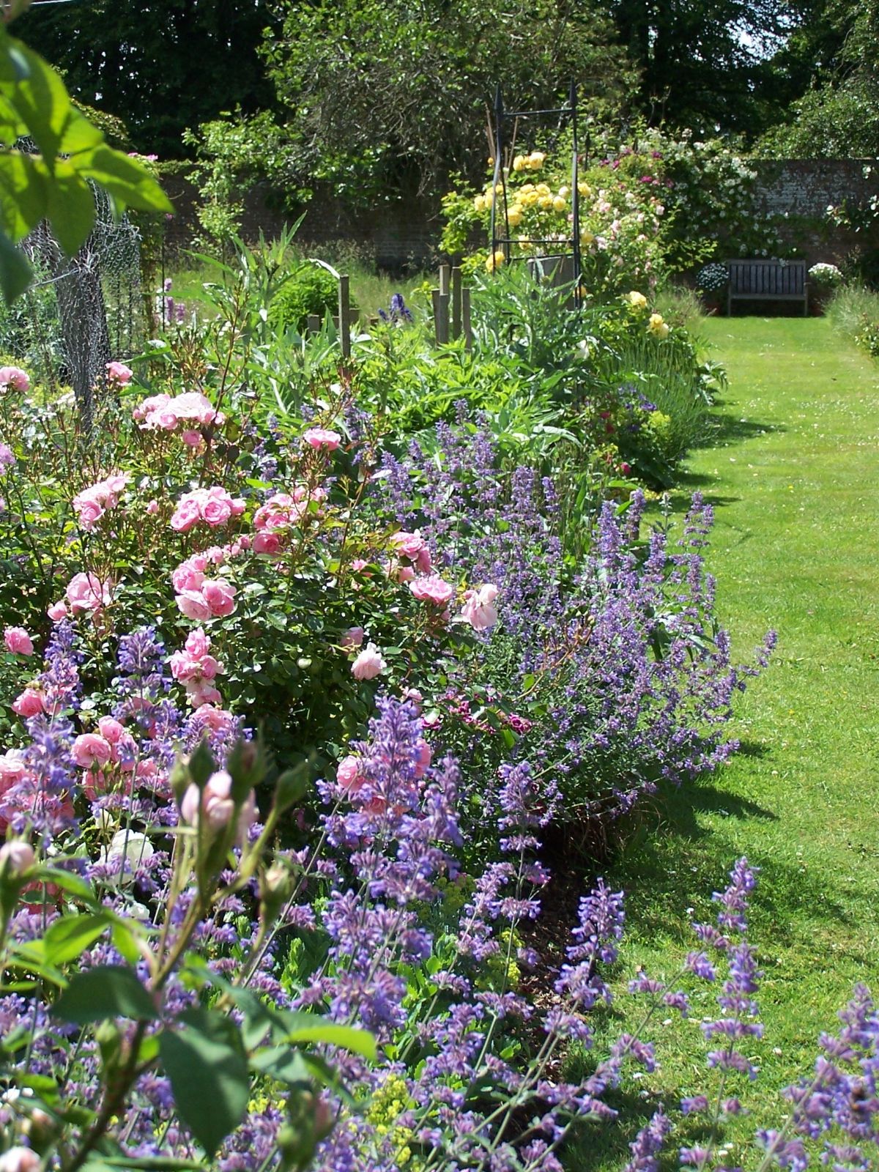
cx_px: 440
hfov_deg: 22.9
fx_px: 2167
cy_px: 586
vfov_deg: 30.3
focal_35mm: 64
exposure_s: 1/750
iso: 80
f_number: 3.2
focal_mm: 10.7
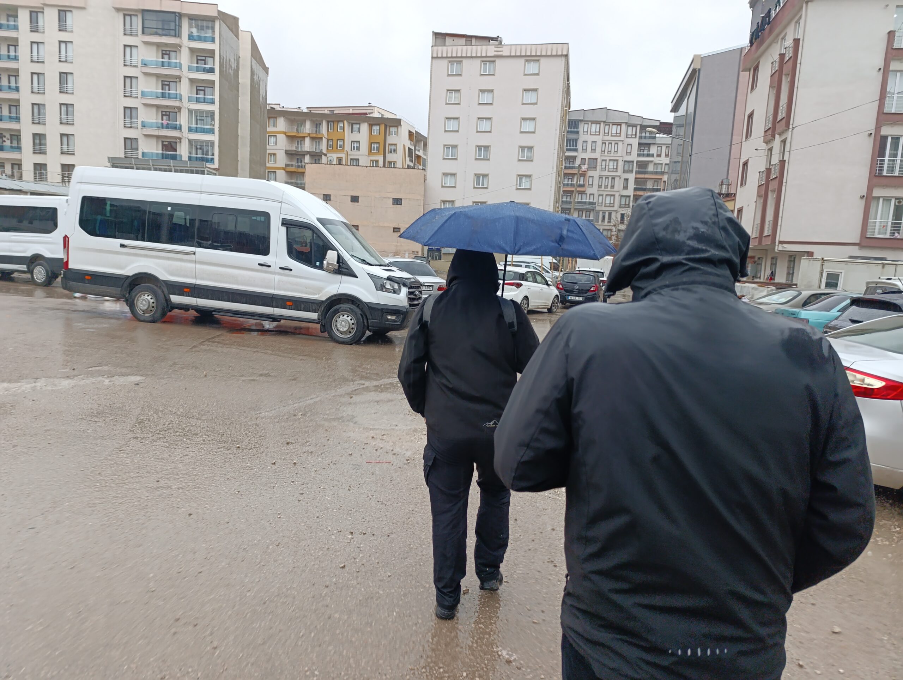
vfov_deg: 59.0
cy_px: 340
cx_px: 452
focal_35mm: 23
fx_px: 601
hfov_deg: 73.8
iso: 320
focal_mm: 6.14
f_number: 1.6
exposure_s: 1/100
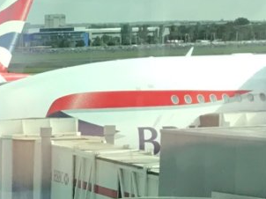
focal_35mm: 204
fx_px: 1566
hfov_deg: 8.9
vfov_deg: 7.1
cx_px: -355
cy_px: 365
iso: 20
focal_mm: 3.99
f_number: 1.8
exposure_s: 1/630
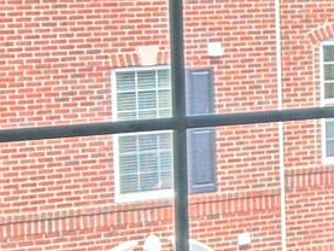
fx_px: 1853
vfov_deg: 7.7
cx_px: 1200
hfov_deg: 7.9
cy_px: -19
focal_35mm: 192
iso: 64
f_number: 1.5
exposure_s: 1/141
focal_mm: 5.7
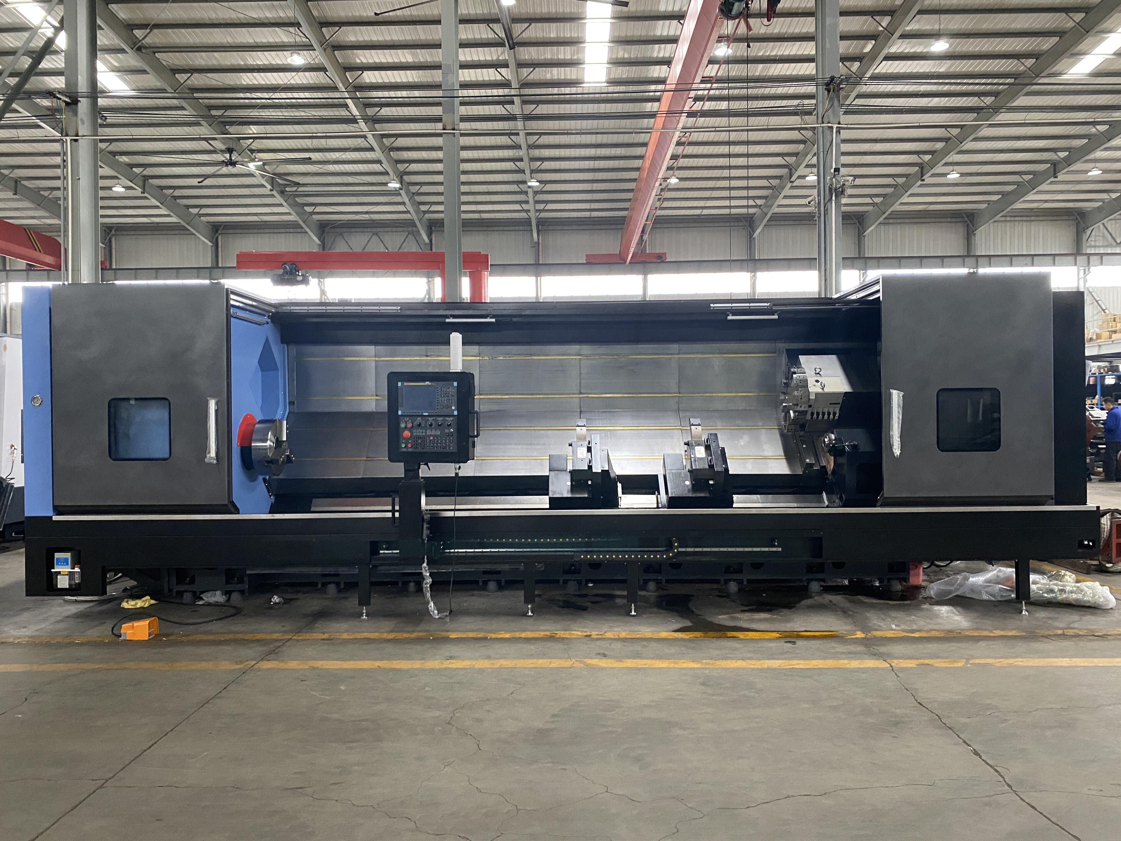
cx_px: 560
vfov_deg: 53.1
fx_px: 842
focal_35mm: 26
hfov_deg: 67.3
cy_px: 420
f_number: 1.8
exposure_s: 1/60
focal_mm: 4.25
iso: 400
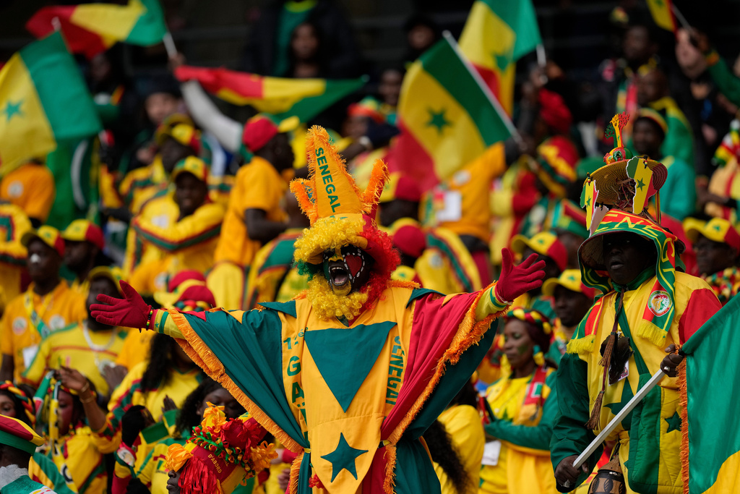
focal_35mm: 400
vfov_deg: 3.4
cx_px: 370
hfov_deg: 5.2
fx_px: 8223
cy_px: 247
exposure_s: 1/2500
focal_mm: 400
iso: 800
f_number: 3.2
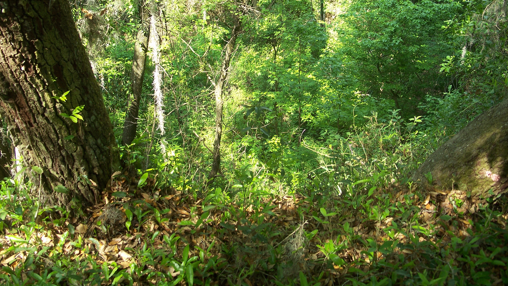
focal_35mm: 41
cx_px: 258
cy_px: 96
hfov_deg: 49.4
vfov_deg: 28.8
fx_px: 552
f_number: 2.8
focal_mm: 7.8
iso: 64
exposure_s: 1/80
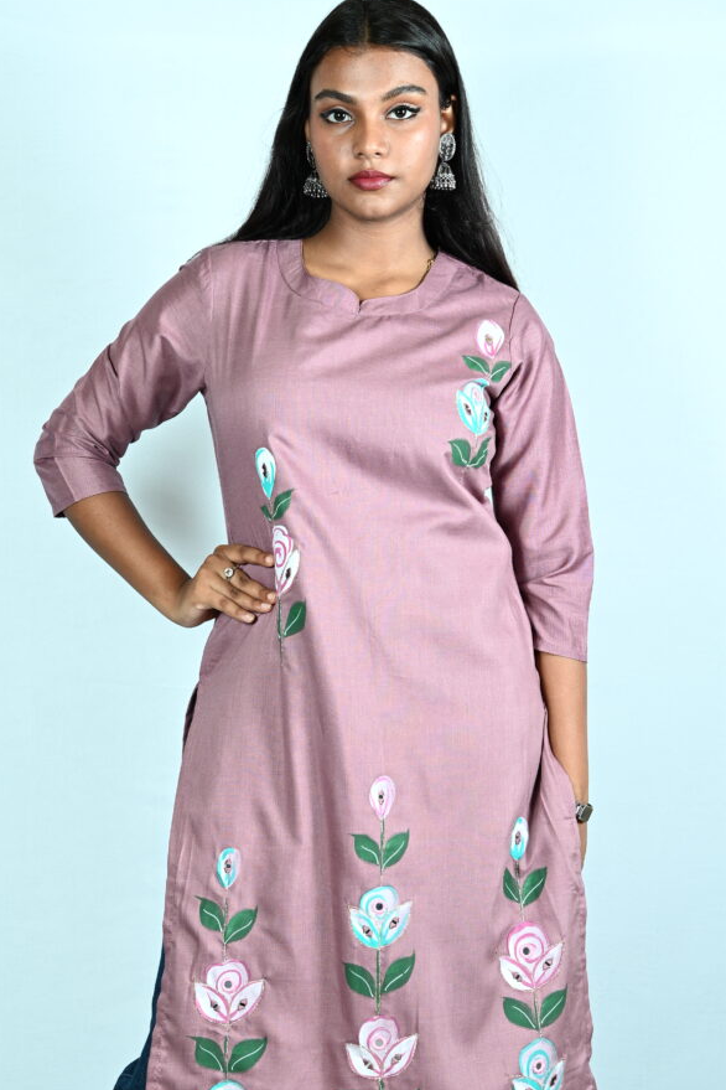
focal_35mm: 99
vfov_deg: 20.5
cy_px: 763
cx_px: 276
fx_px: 2995
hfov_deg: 13.8
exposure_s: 1/160
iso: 100
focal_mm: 58
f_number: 7.1
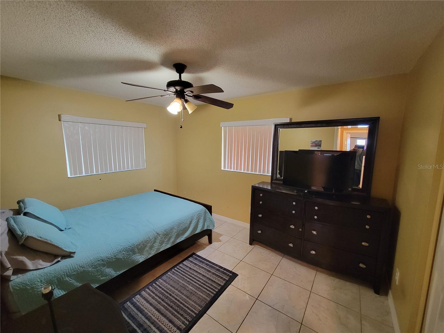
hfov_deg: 106.2
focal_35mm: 13
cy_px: 166
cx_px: 222
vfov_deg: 89.9
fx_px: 167
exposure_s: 1/26.6
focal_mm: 2.2
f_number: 2.2
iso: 640
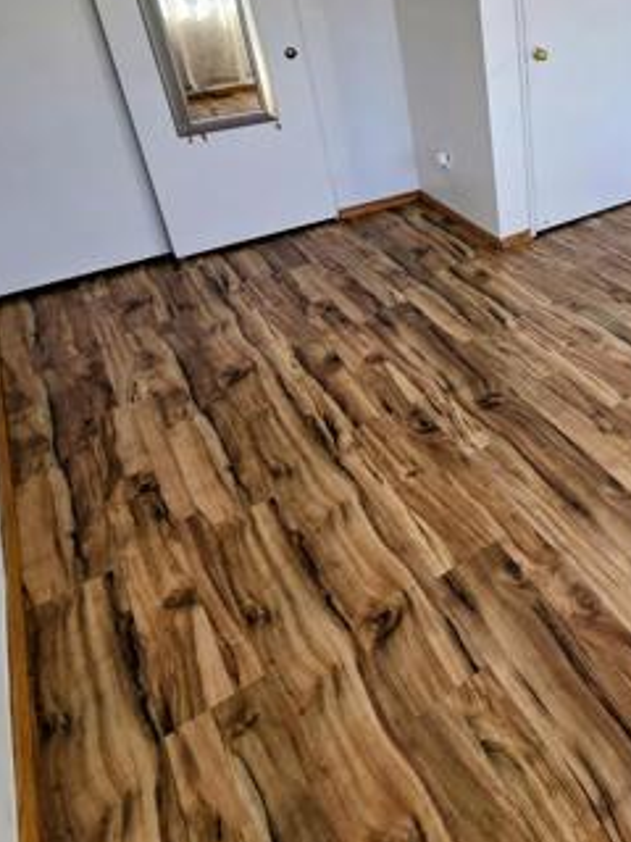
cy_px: 253
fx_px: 632
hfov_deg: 45.5
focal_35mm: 26
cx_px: 618
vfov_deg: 64.8
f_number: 2.2
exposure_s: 1/161
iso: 50
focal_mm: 2.2
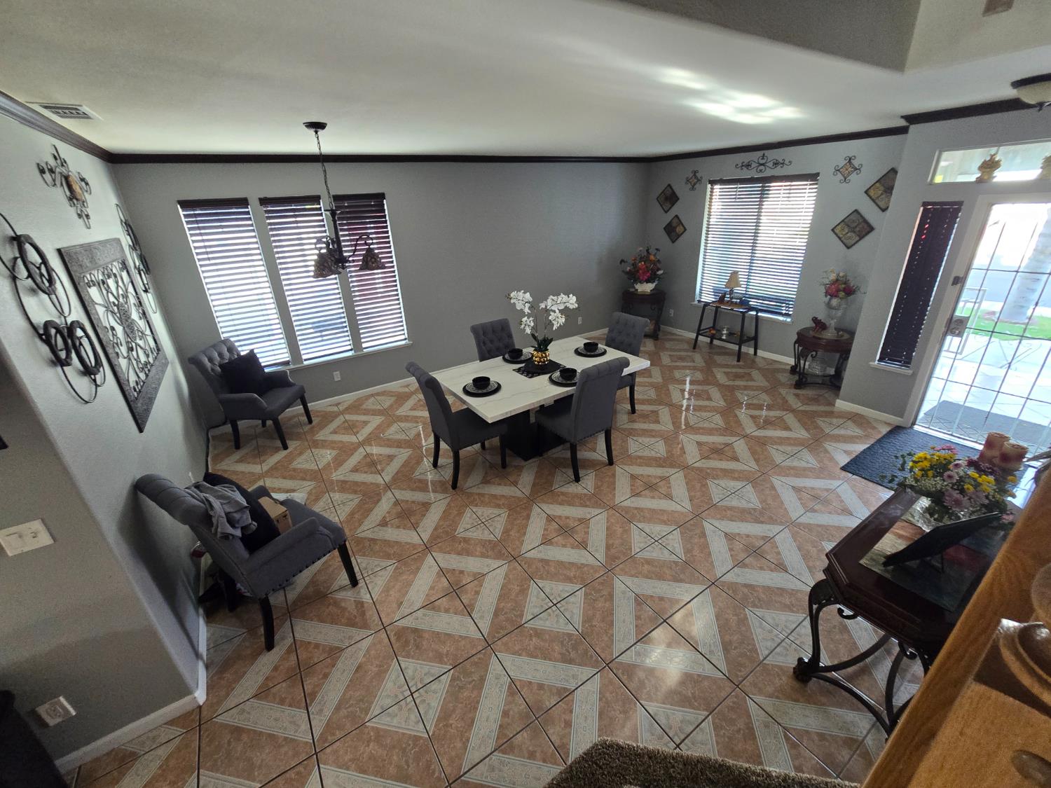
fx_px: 395
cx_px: 526
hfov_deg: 106.2
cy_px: 394
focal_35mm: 13
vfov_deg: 89.9
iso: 400
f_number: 2.2
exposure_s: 1/60
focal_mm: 2.2
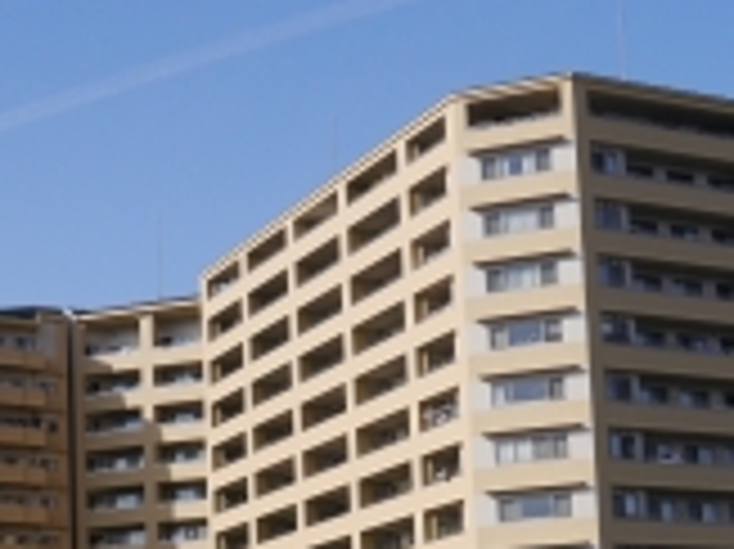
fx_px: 1674
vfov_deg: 17.9
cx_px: 167
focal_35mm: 79
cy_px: 628
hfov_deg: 24.4
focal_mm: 14
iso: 160
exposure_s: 1/500
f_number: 8
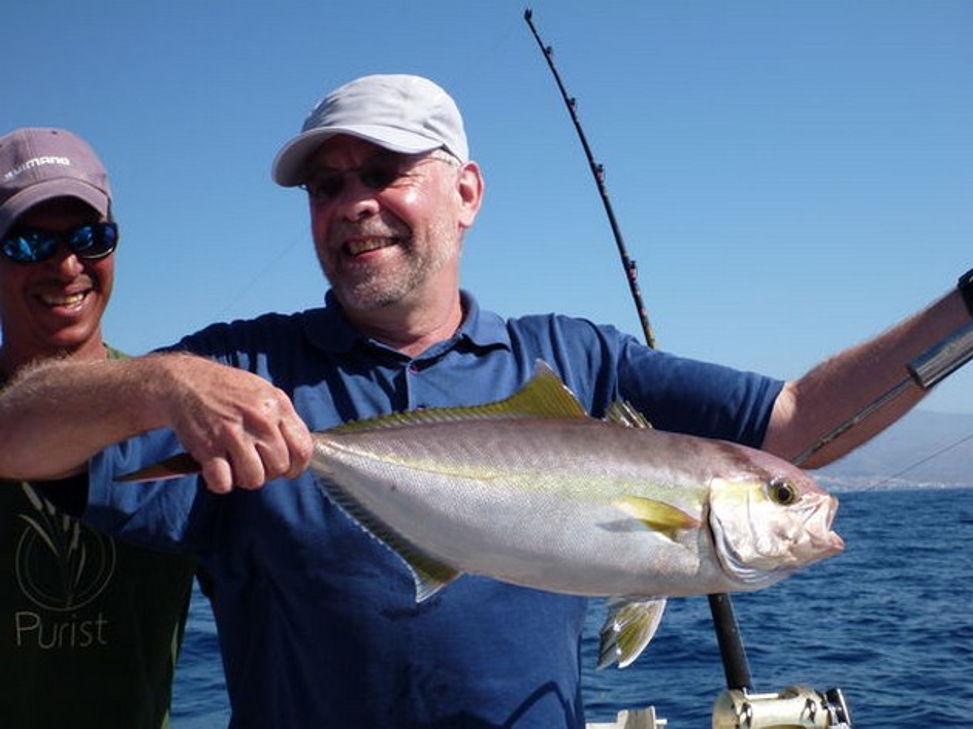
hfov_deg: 34.9
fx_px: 1545
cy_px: 364
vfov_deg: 26.5
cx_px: 486
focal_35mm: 55
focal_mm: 9.8
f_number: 4.9
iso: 100
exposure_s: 1/400
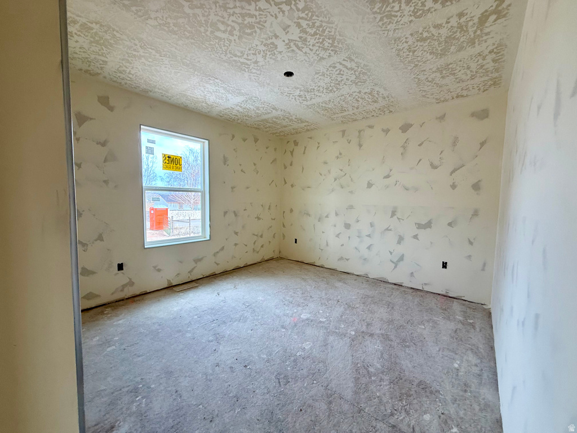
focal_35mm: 14
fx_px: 233
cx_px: 288
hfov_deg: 102.1
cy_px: 216
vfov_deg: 85.7
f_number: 2.2
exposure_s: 1/99
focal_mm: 2.22
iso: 64
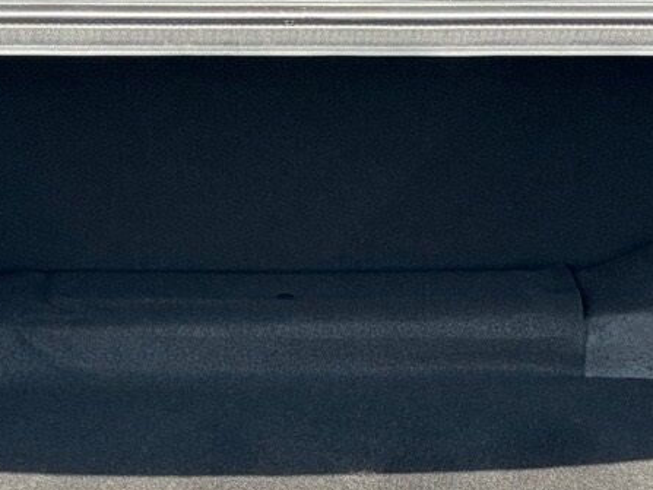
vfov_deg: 13.4
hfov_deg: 17.9
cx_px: 340
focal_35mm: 110
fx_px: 2074
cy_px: 429
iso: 64
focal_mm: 6.76
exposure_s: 1/553
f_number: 1.78
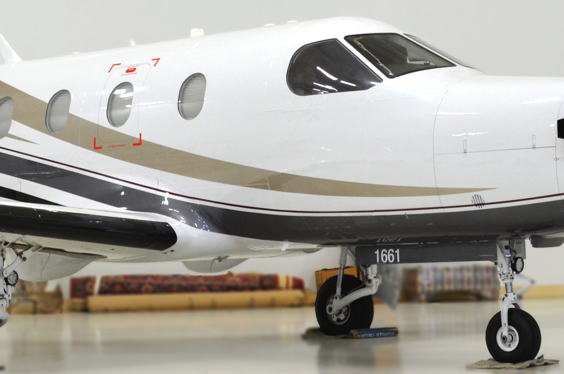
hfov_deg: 15.7
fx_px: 2036
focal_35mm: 130
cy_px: 73
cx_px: 182
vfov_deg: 10.5
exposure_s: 1/60
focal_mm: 35
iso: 720
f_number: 5
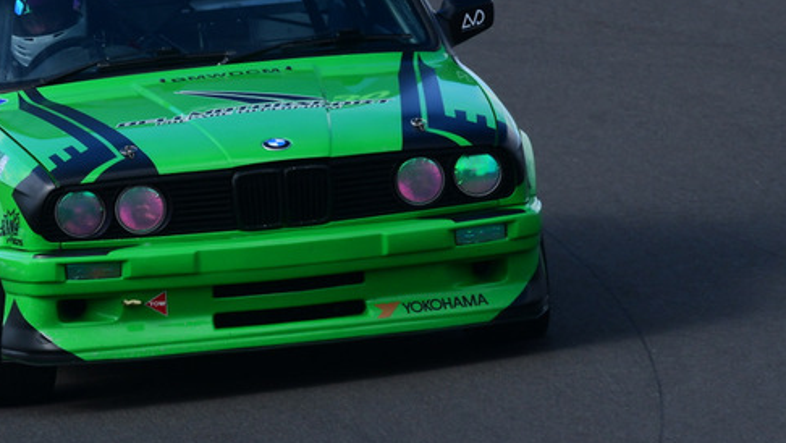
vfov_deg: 1.1
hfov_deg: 2.0
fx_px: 22104
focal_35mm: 1060
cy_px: 142
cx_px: 262
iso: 400
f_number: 9
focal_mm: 410
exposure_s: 1/640
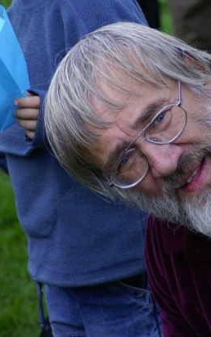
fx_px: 2049
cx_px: 177
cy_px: 169
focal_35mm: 223
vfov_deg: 9.4
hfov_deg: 5.9
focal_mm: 80
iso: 200
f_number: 4.5
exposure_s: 1/90
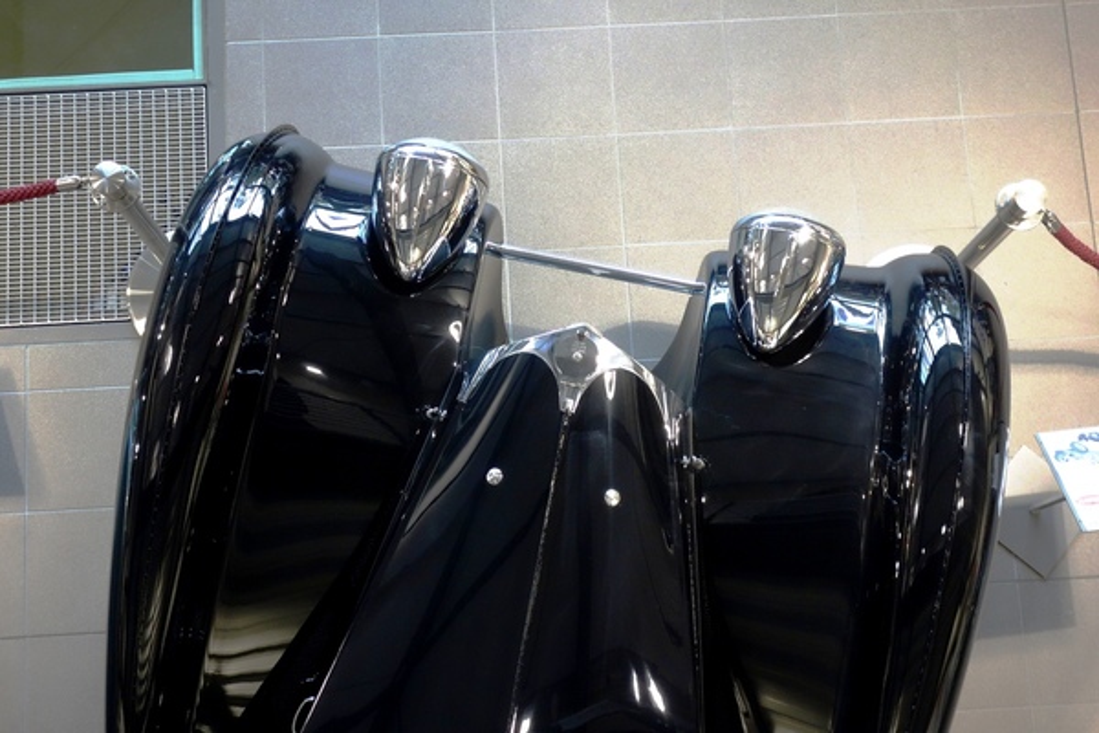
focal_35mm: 56
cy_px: 366
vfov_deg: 24.2
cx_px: 550
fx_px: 1709
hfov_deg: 35.6
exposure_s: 1/25
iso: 800
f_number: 3.5
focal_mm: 20.85
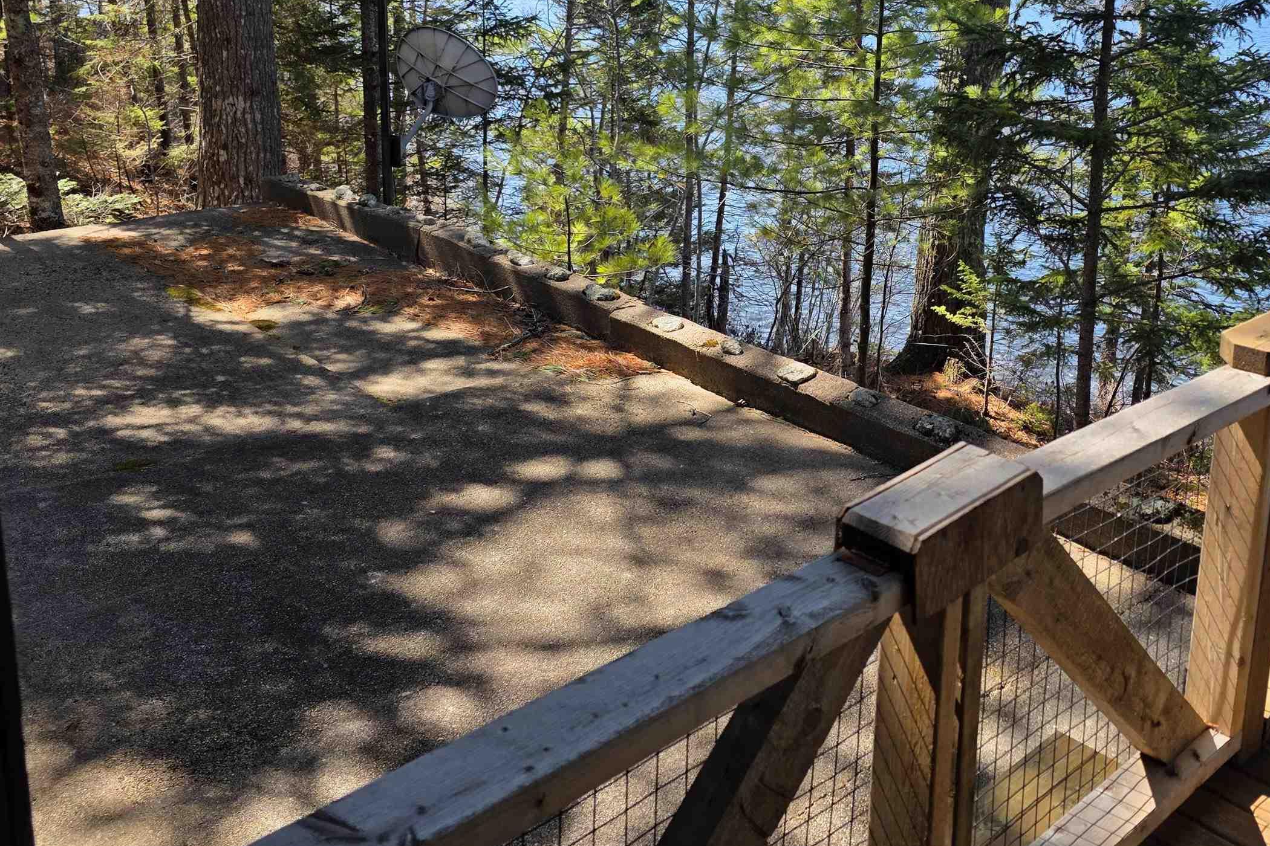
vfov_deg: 36.9
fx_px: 1235
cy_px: 207
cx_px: 784
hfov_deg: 53.9
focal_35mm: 35
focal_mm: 6.3
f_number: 1.7
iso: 80
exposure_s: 1/2671
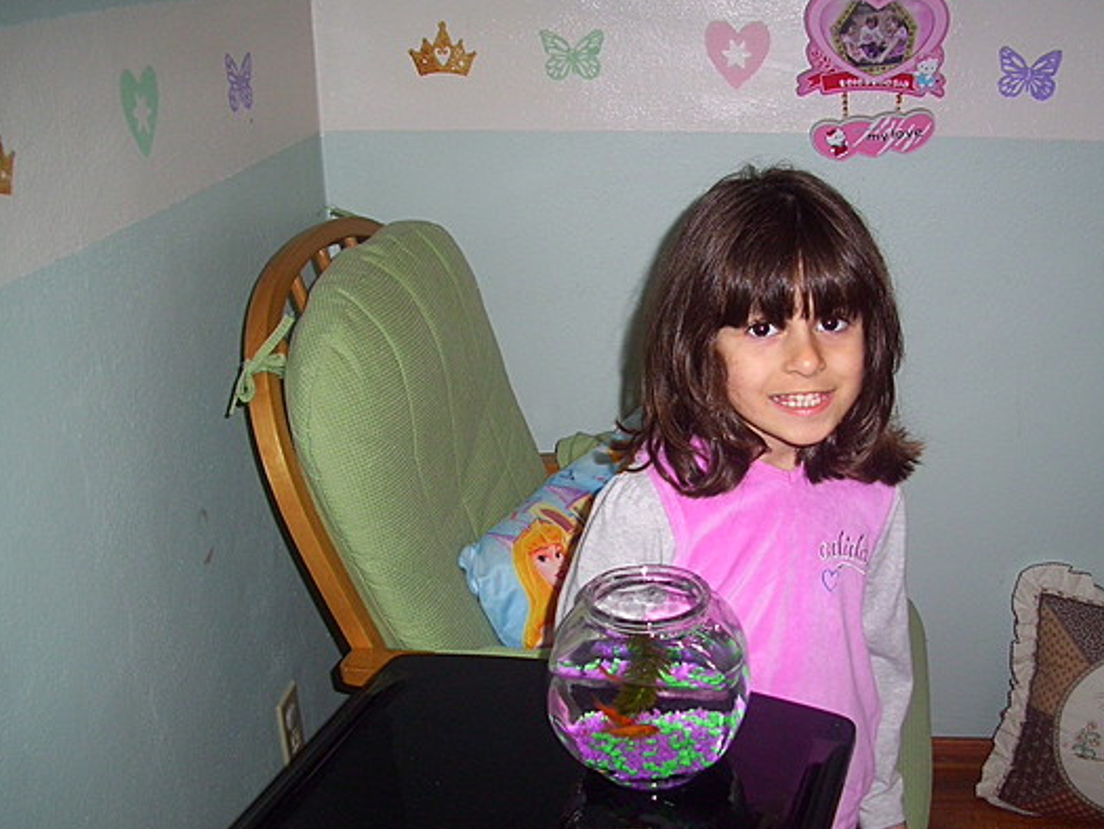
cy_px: 473
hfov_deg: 47.7
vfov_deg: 36.8
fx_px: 1244
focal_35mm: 39
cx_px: 627
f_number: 2.9
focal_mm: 5.7
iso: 100
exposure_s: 1/40
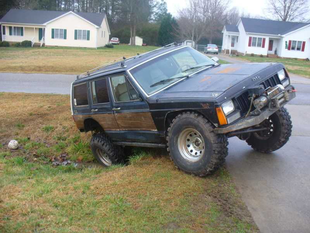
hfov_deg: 50.1
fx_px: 331
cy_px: 116
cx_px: 155
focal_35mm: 37
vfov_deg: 38.7
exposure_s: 1/200
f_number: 2.8
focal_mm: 6.1
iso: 64
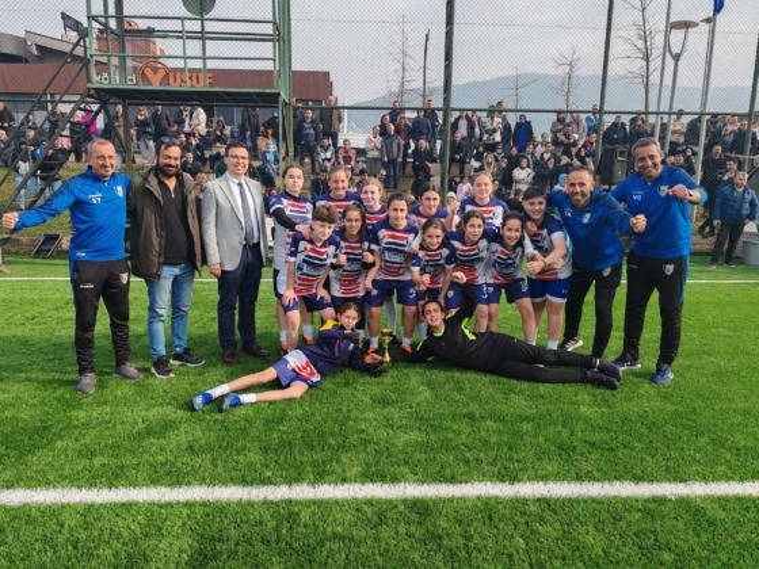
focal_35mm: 27
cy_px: 284
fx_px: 592
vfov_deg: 51.4
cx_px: 380
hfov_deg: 65.3
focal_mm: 6.12
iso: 50
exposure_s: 1/440
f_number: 1.9
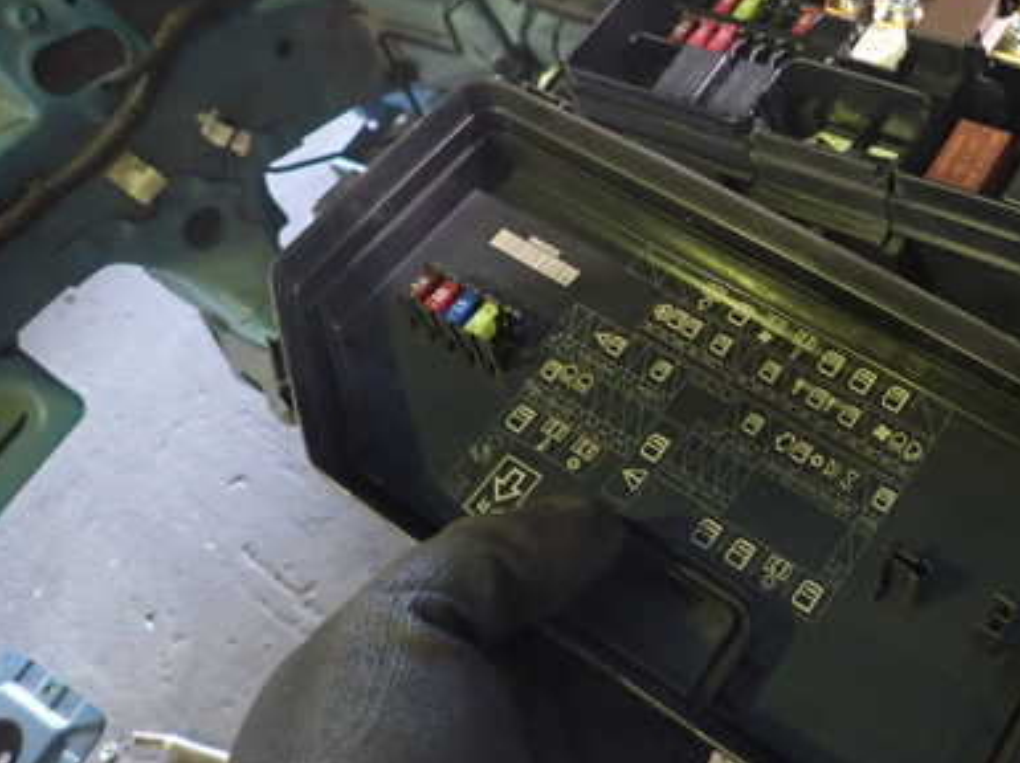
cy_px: 350
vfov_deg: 36.7
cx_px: 782
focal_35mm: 39
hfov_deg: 46.0
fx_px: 1148
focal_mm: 4.5
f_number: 2
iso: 800
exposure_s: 1/30
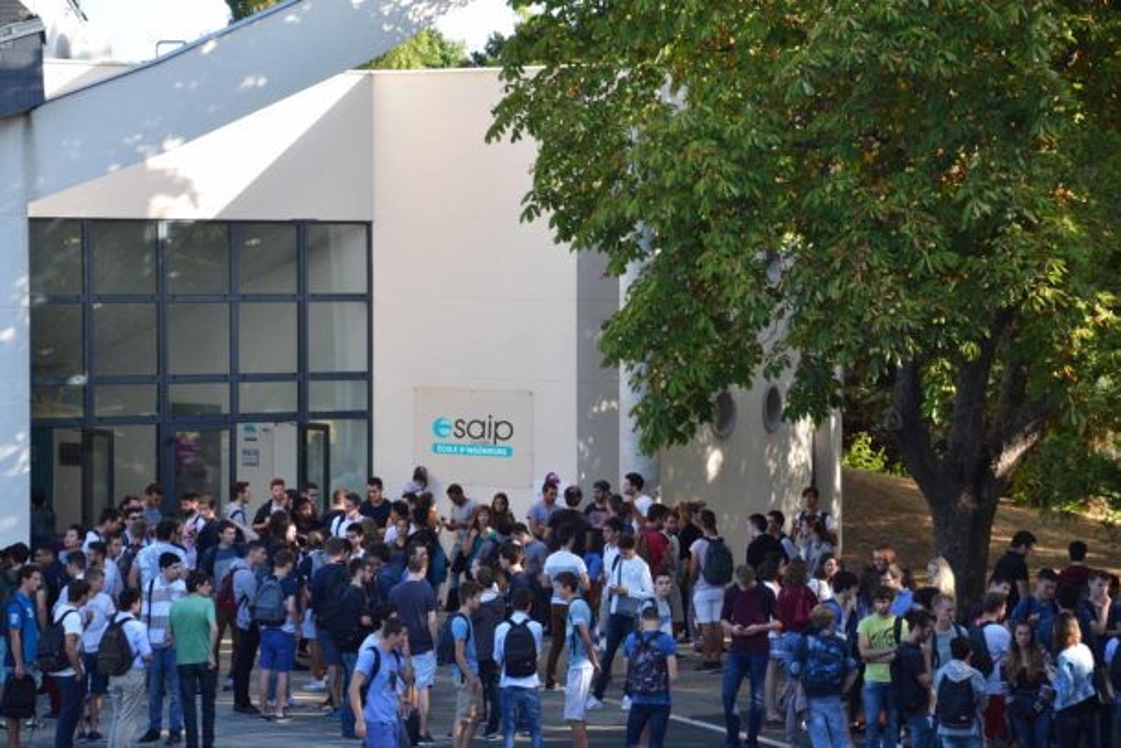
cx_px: 560
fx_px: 4204
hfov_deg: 15.2
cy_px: 374
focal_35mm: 135
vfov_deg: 10.2
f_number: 5.6
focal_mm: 90
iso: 125
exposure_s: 1/125
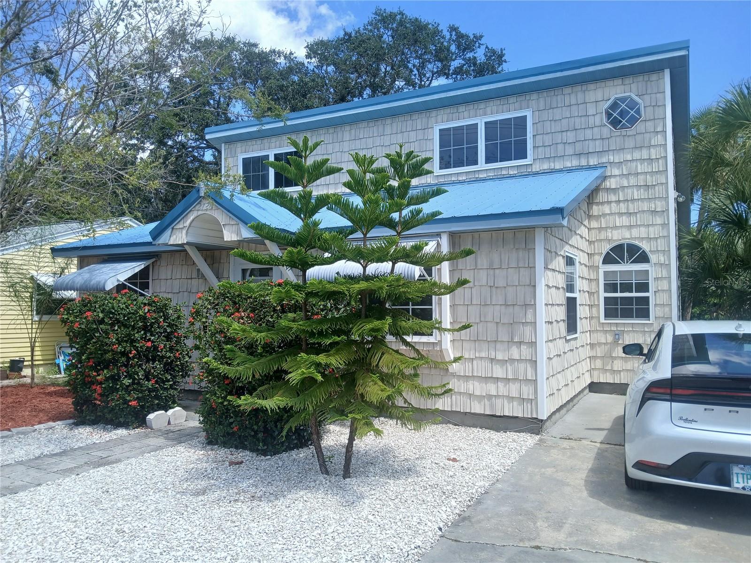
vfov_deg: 53.1
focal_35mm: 26
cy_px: 282
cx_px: 376
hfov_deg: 67.3
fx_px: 564
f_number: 1.8
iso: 20
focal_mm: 3.98
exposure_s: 1/413
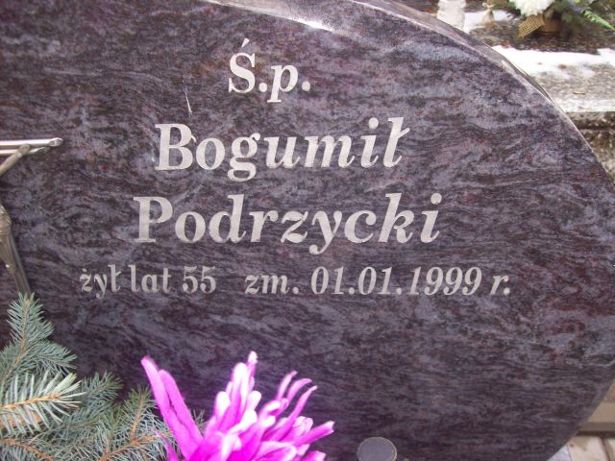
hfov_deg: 51.4
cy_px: 230
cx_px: 308
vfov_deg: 39.7
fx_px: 640
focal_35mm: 36
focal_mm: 6
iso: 80
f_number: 2.7
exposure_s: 1/64
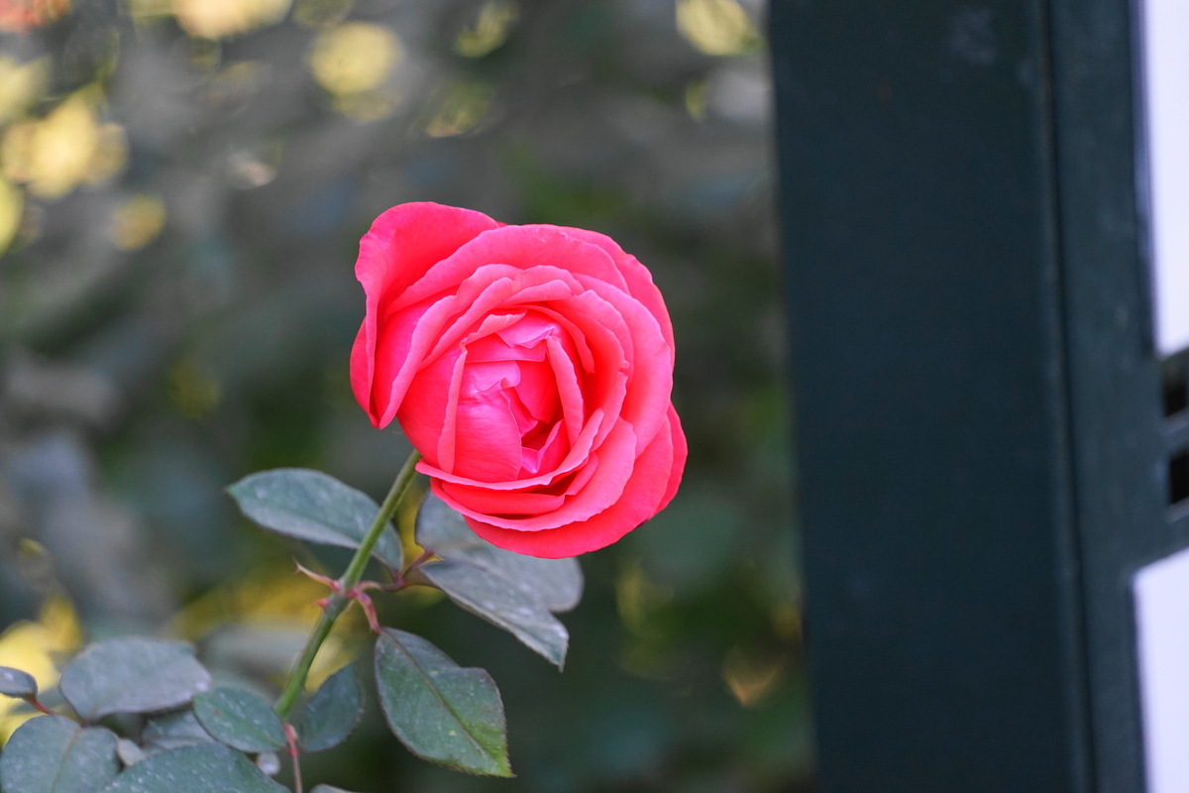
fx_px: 9908
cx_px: 594
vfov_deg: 4.6
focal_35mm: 300
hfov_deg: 6.9
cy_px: 396
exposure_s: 1/320
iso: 800
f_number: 5.6
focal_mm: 300
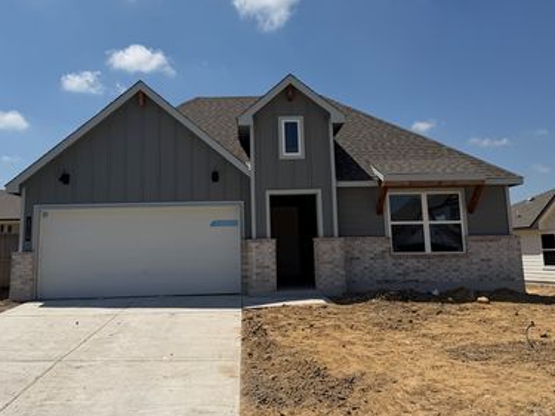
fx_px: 513
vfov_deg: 43.8
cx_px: 249
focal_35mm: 32
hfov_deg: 56.7
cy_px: 158
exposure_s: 1/10309
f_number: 1.78
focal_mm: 6.76
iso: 80
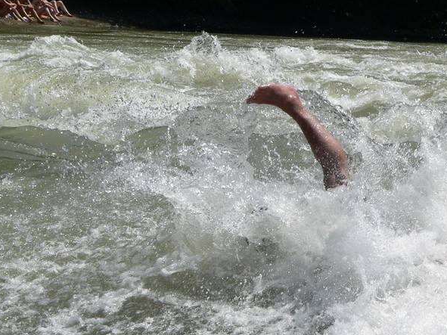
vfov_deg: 7.4
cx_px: 337
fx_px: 2595
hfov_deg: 9.8
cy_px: 229
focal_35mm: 201
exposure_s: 1/800
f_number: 5.2
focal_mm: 21.9
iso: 80
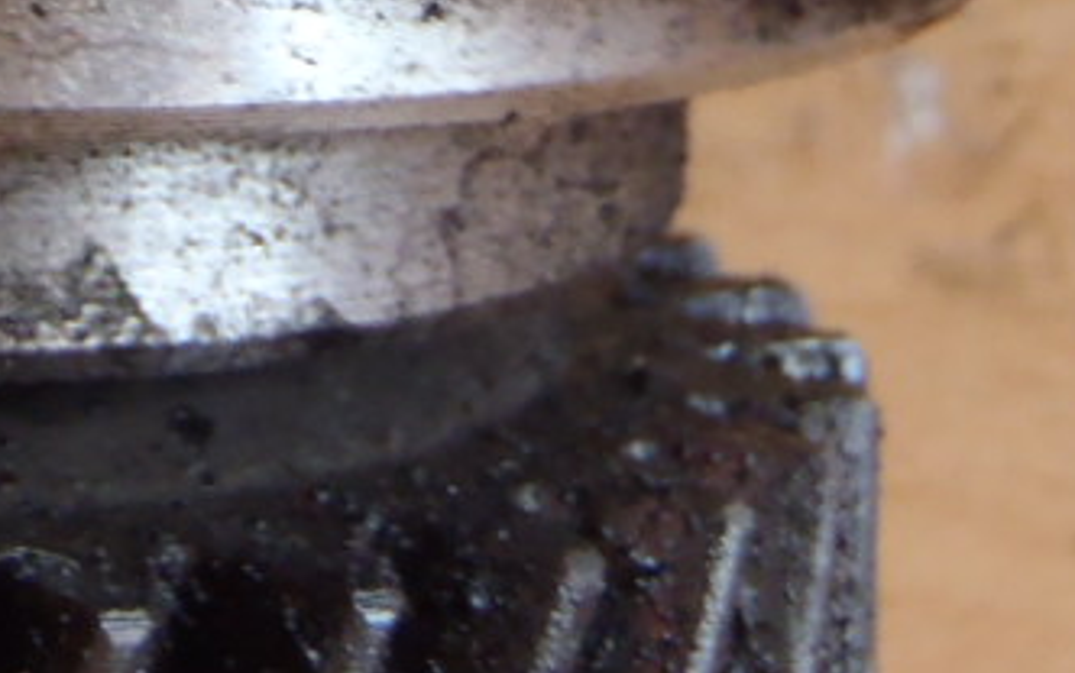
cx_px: -538
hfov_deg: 13.1
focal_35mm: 151
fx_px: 4427
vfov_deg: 8.2
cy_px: -815
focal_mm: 6.64
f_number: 4.7
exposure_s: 1/20
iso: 200
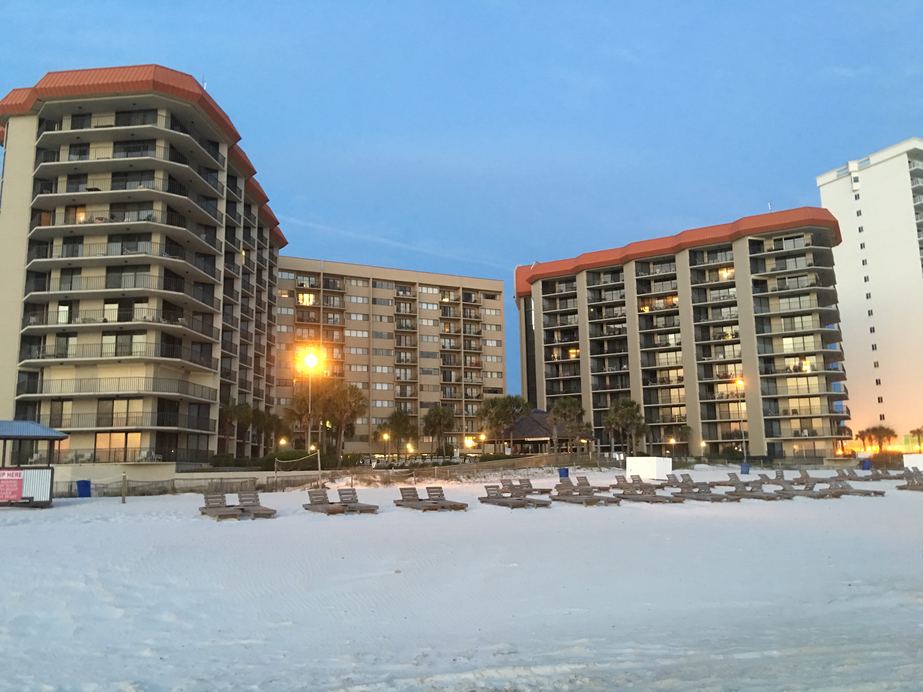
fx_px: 773
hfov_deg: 61.7
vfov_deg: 48.2
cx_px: 462
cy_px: 346
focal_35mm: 29
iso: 100
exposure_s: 1/4
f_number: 2.2
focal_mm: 4.15
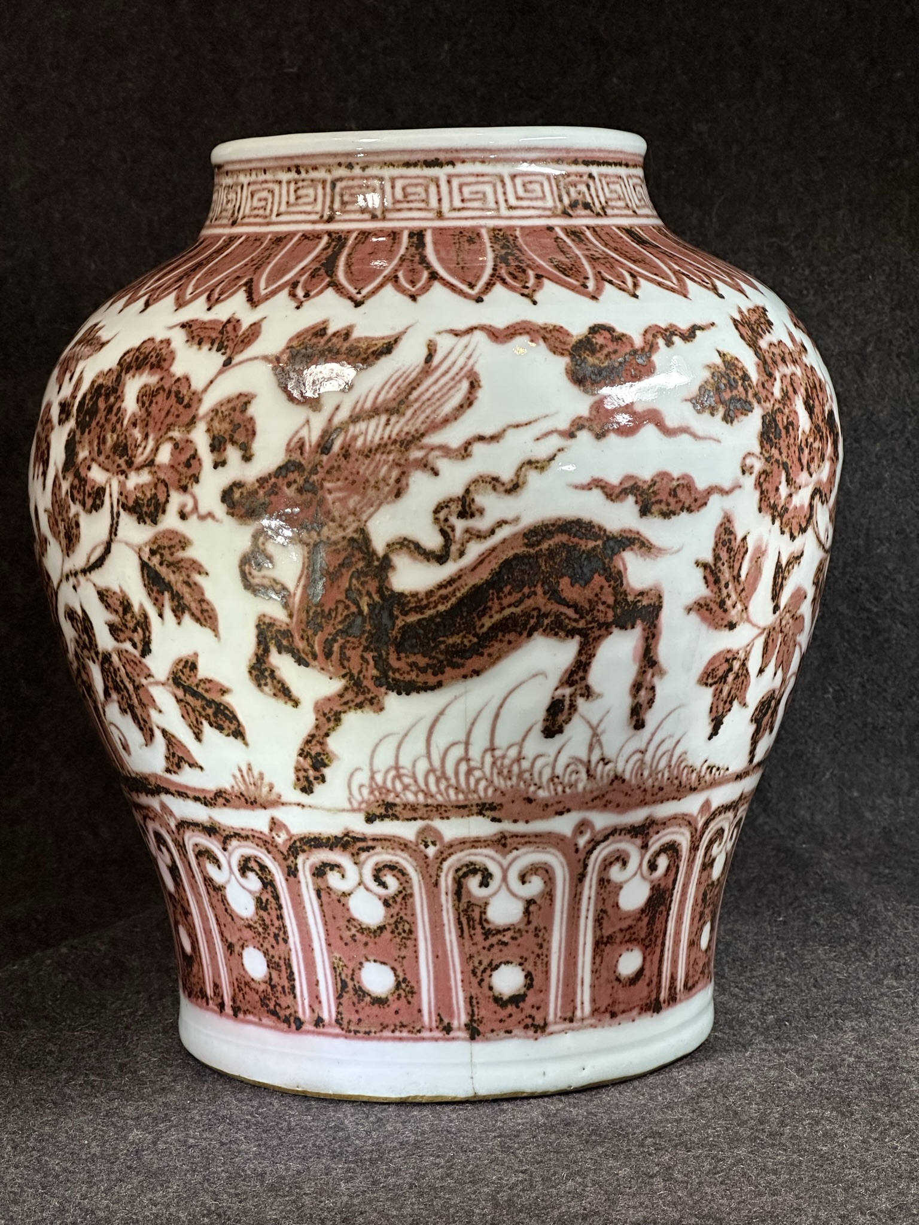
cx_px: 460
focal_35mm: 77
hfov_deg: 19.1
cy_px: 612
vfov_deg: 25.3
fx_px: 2726
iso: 250
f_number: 2.8
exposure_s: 1/120
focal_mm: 9
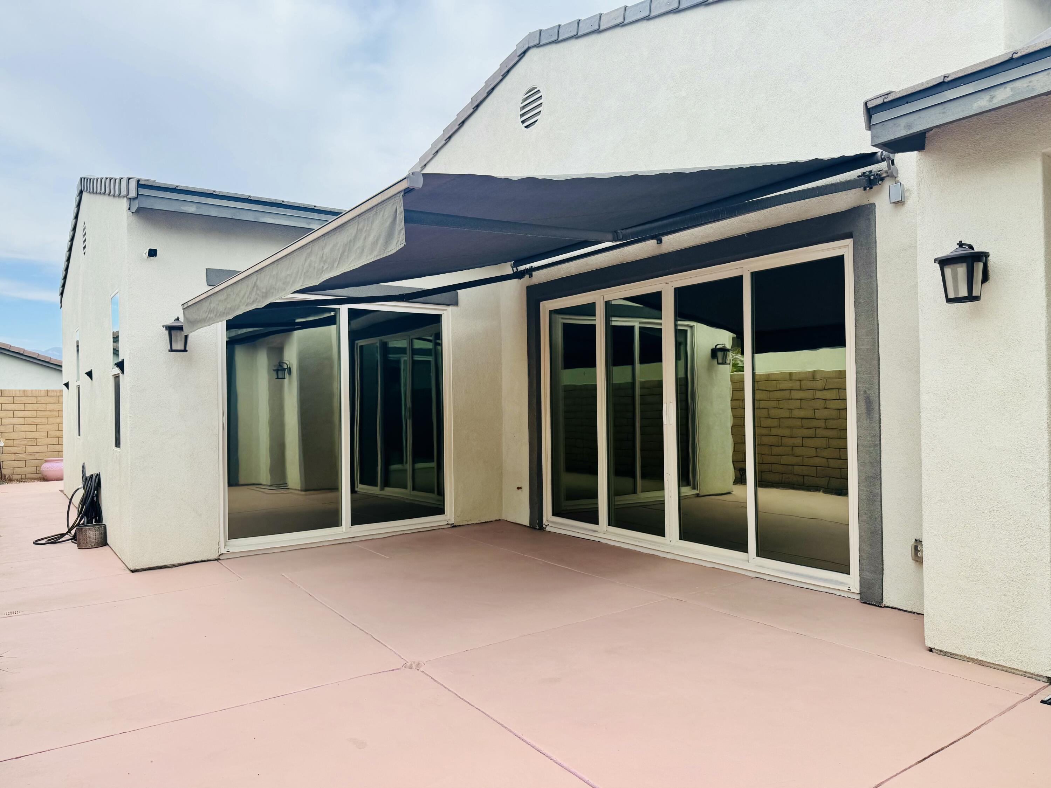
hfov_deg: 71.6
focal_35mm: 24
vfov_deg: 56.8
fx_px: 729
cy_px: 394
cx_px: 526
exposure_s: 1/2331
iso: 80
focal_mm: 6.76
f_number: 1.78
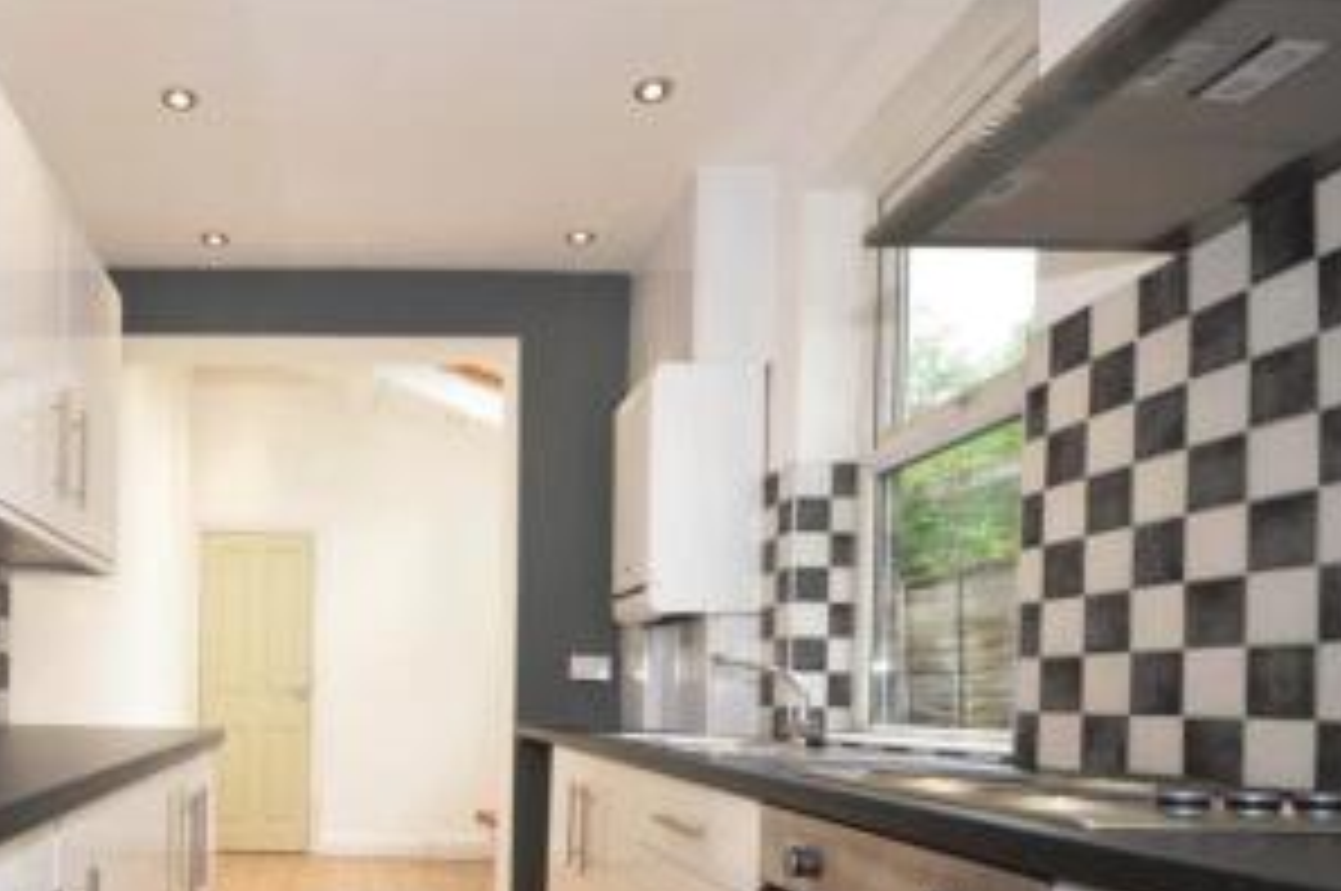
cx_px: 292
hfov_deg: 67.7
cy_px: 695
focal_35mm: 24
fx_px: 893
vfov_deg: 50.3
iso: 400
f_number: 4
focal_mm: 10
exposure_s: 1/60
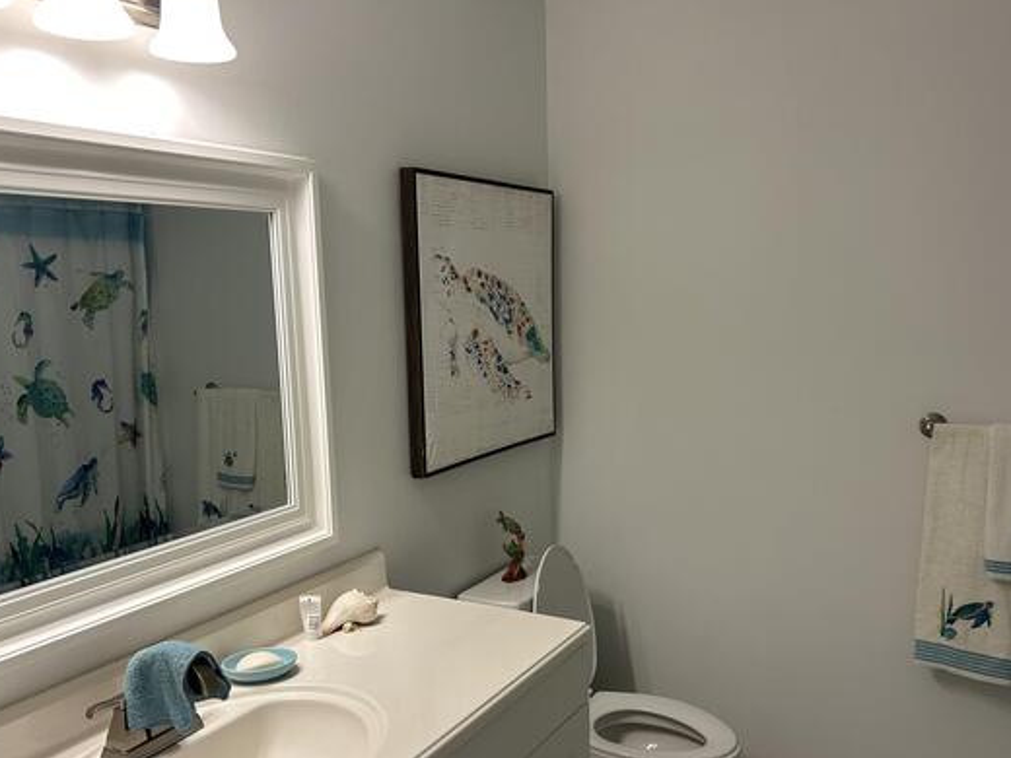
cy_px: 449
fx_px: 935
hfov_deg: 56.8
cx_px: 502
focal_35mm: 32
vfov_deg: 44.0
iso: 100
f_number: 1.5
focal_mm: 5.7
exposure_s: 1/120
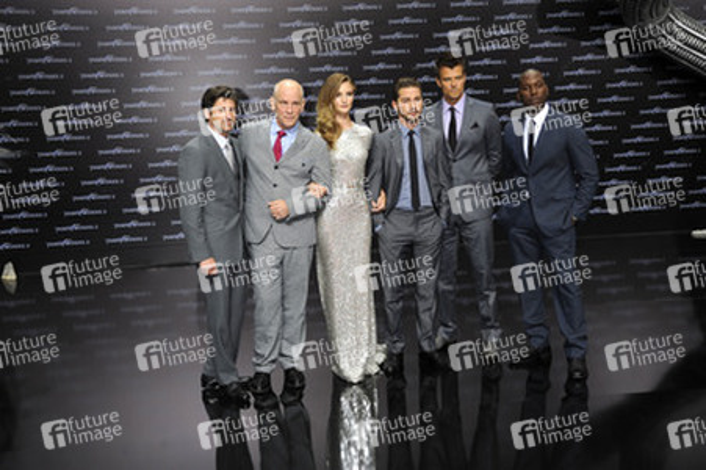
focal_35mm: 48
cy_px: 235
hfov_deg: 41.1
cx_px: 353
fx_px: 941
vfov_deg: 28.0
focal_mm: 48
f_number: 7.1
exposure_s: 1/200
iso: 400
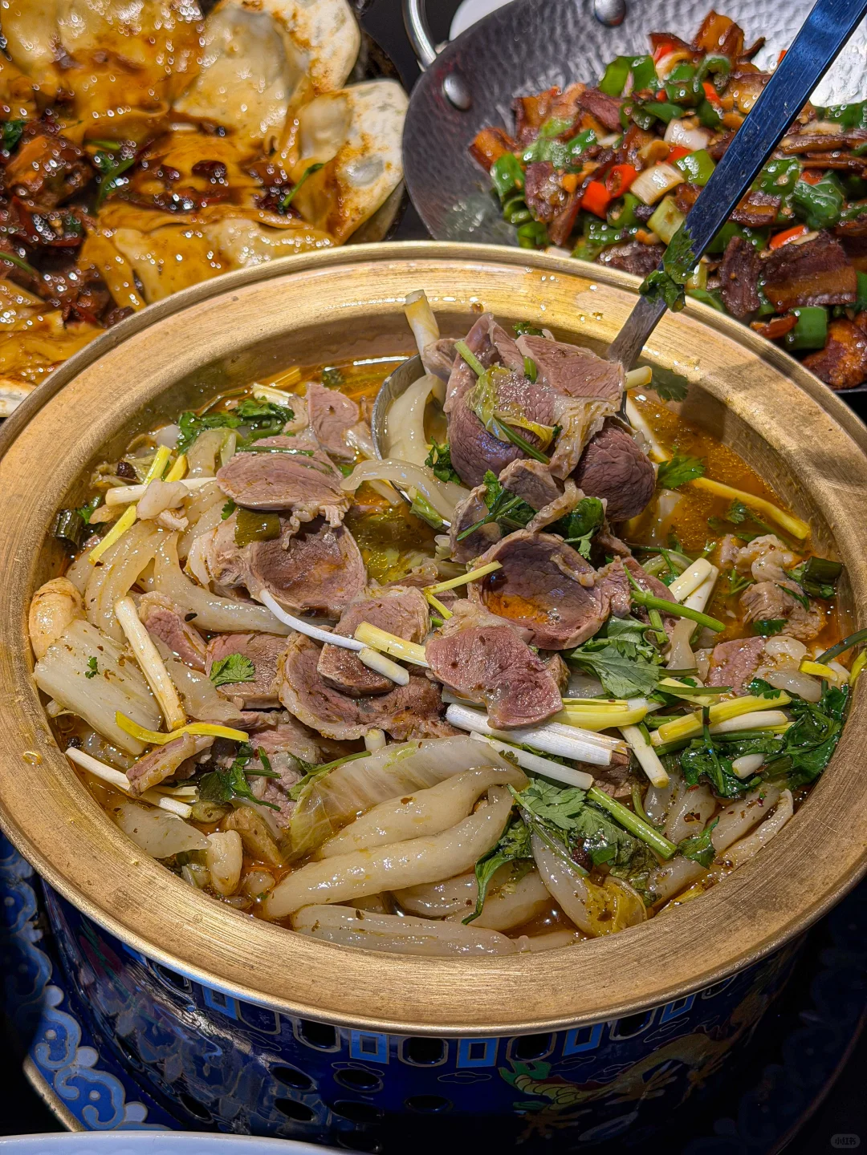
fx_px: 1603
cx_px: 434
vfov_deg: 39.7
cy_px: 578
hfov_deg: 30.3
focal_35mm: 48
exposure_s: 1/200
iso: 64
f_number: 1.8
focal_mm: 6.76
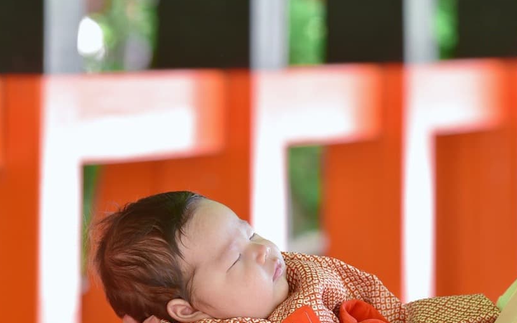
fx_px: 4325
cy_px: 138
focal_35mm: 307
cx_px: 419
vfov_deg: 4.3
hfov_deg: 6.8
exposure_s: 1/200
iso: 1000
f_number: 5.6
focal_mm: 170
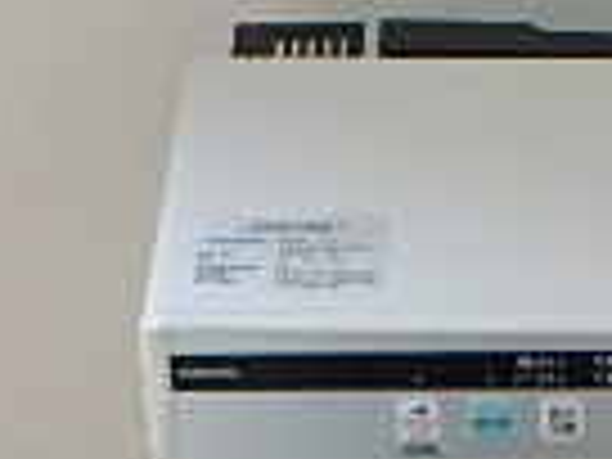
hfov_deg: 18.9
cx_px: 698
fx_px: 1750
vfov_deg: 14.2
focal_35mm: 99
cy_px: 639
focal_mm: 3.7
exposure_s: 1/30
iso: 250
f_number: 3.5
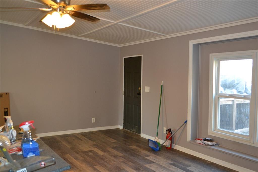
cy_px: 86
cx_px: 129
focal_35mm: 33
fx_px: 236
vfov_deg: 39.9
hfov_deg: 57.2
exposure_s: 1/60
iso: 1100
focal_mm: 22
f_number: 4
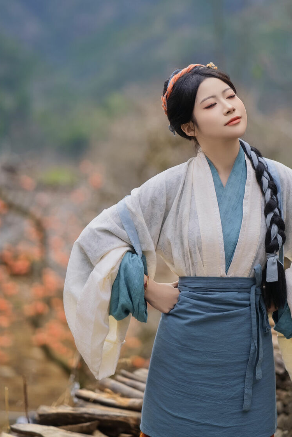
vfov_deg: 17.2
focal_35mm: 119
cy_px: 138
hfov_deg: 11.5
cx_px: 186
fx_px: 1448
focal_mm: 85
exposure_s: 1/200
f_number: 1.8
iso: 50
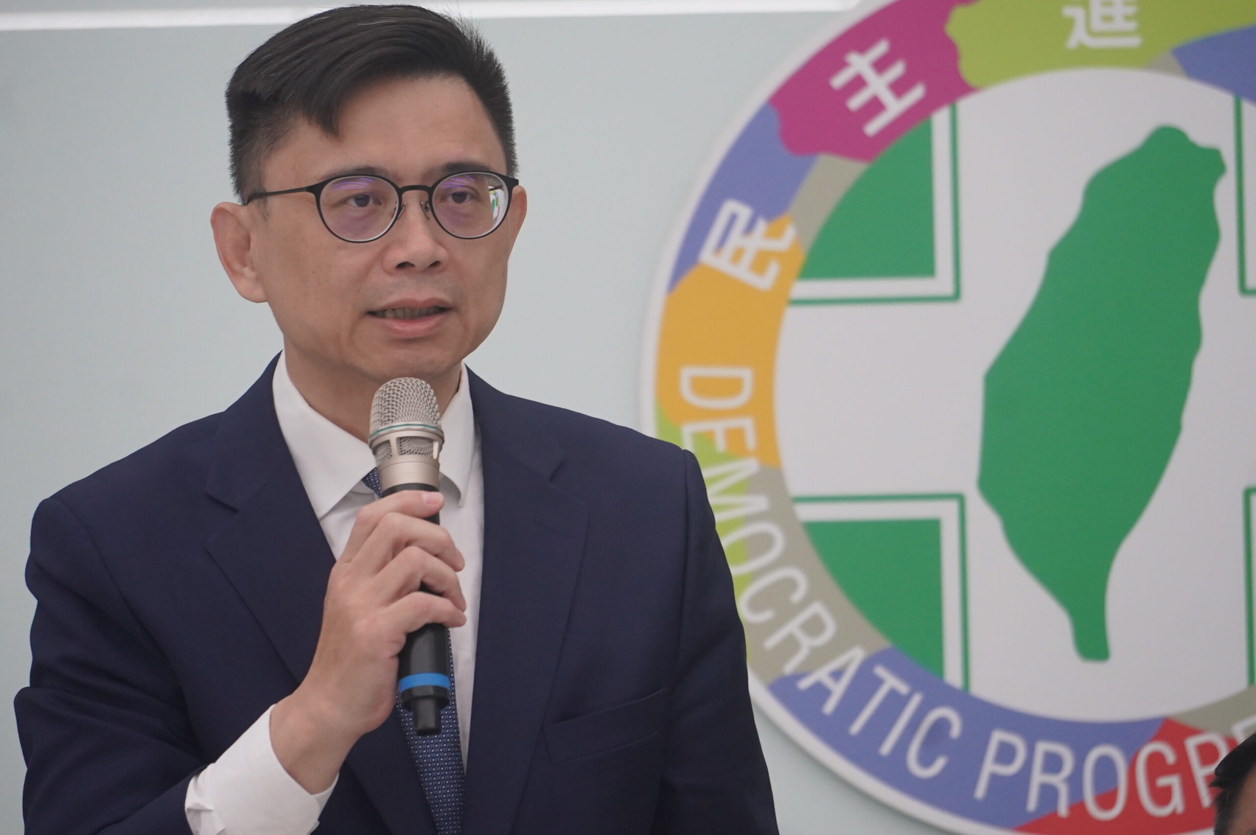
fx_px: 7355
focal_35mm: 211
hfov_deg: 9.8
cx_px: 628
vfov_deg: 6.5
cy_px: 418
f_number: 5.6
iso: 1600
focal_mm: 141
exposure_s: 1/250
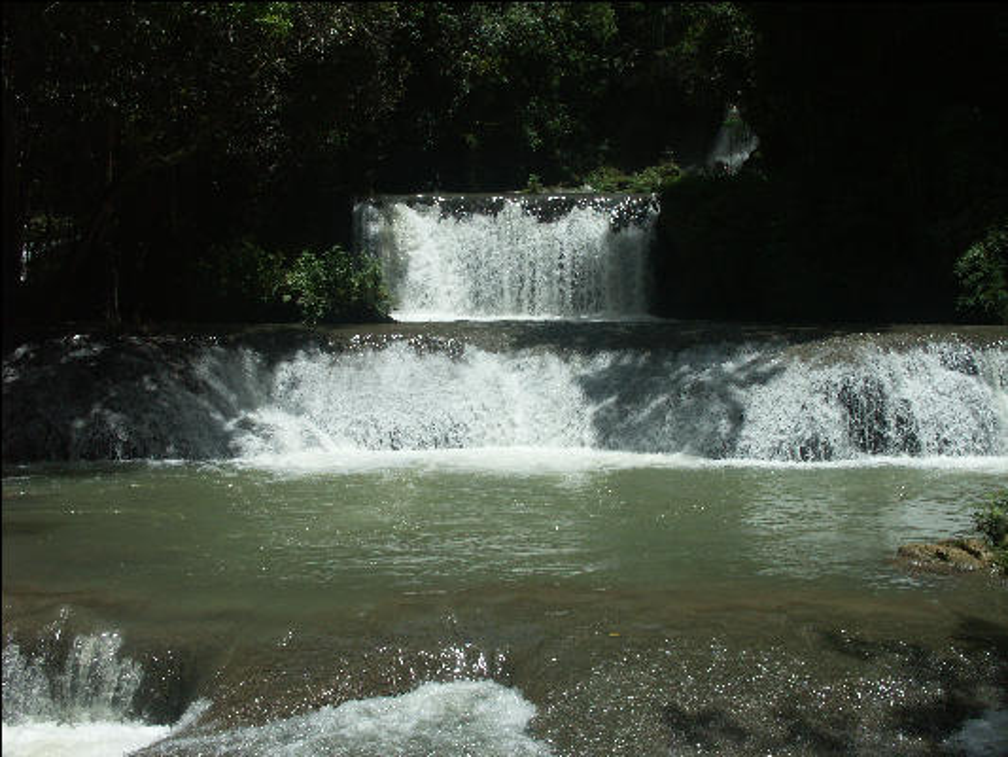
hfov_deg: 44.8
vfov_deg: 34.4
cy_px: 378
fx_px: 1223
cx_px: 504
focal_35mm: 42
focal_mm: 10.86
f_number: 9
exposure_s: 1/500
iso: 100
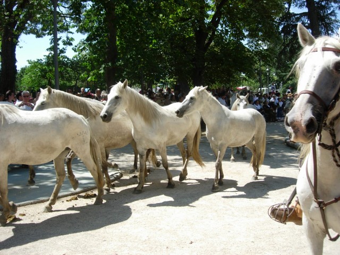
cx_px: 170
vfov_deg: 37.7
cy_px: 128
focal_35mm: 38
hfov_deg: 49.0
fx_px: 373
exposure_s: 1/836
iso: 64
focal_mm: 7.8
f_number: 2.8
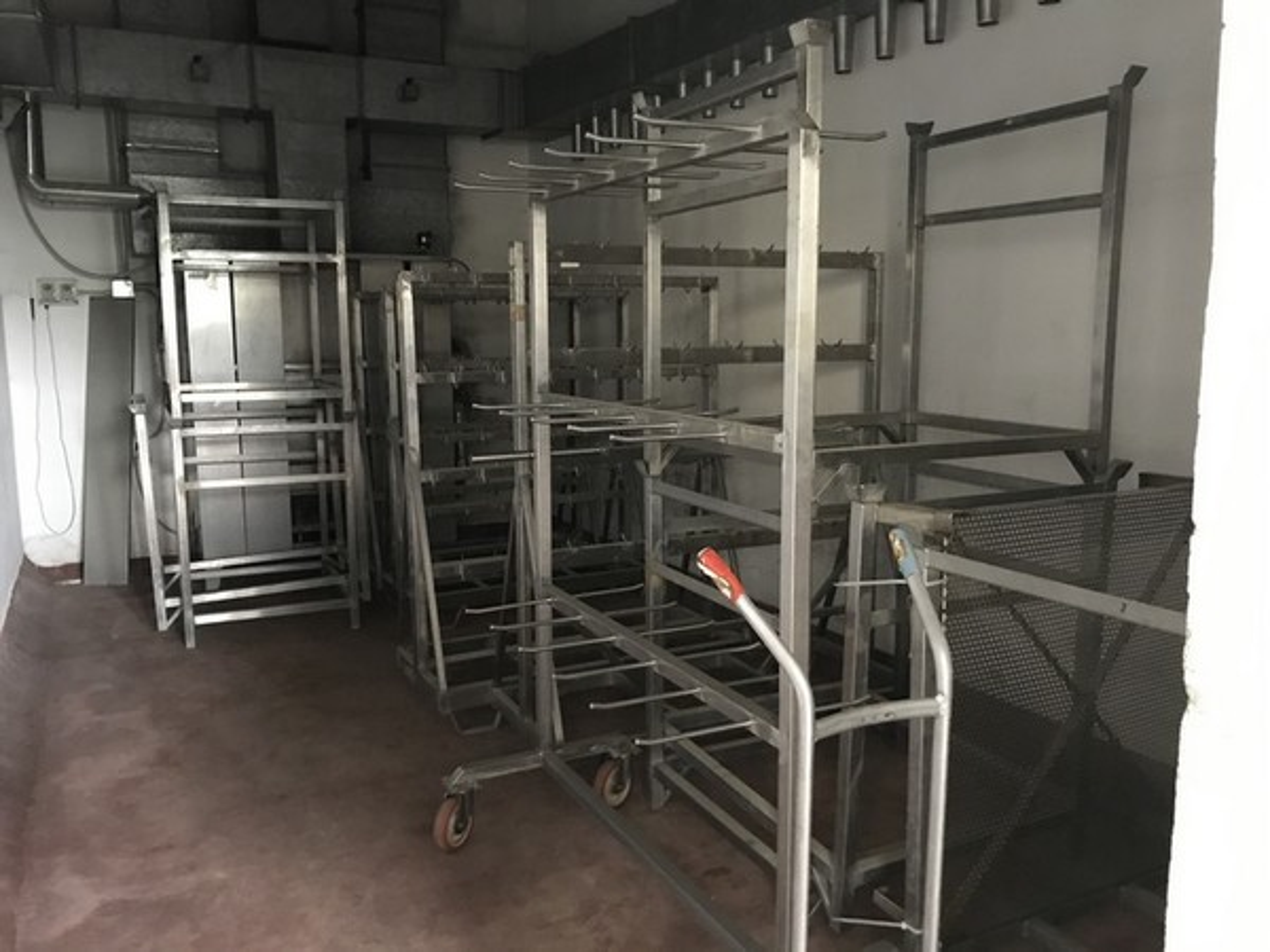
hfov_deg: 63.4
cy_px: 476
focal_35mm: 28
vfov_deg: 49.7
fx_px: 1027
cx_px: 635
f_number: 1.8
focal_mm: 3.99
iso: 80
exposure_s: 1/6
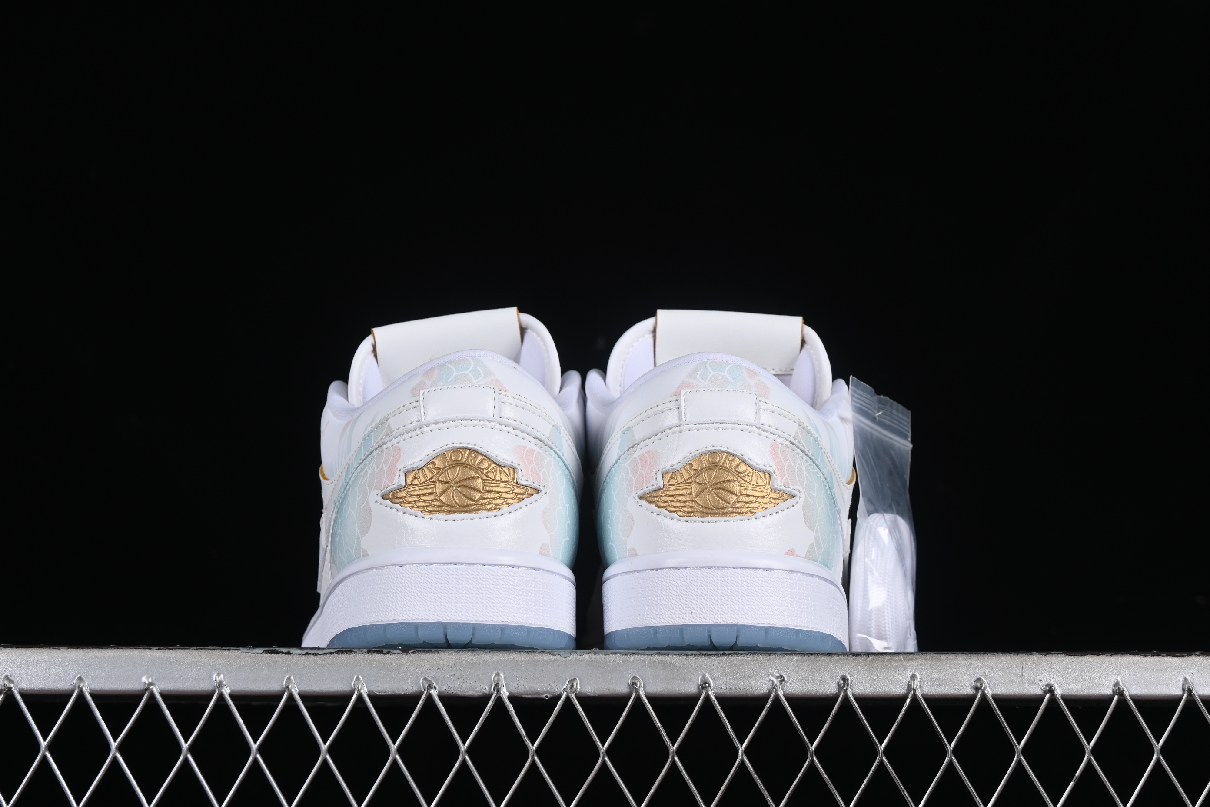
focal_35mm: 75
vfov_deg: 18.2
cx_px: 605
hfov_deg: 27.0
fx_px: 2521
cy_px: 404
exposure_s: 1/80
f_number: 8
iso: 160
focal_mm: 50
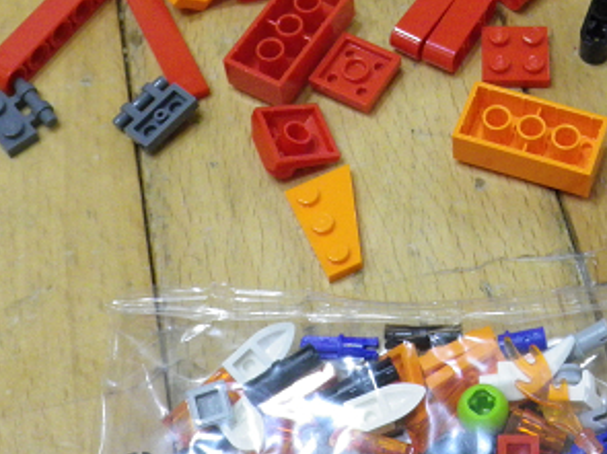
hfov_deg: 21.7
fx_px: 1560
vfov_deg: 16.2
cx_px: 496
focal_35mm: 89
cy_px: -14
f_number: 3.9
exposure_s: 1/10
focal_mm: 7.3
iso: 400
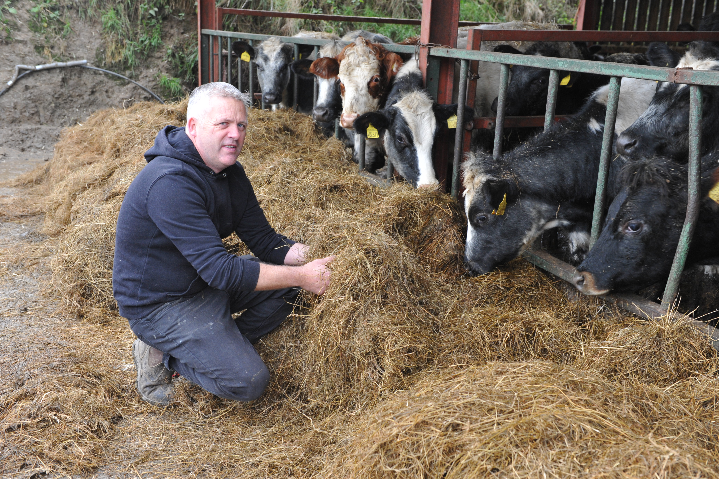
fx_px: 819
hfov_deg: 47.4
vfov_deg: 32.6
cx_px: 363
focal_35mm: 41
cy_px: 235
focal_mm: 40
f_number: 5.6
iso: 1400
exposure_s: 1/100
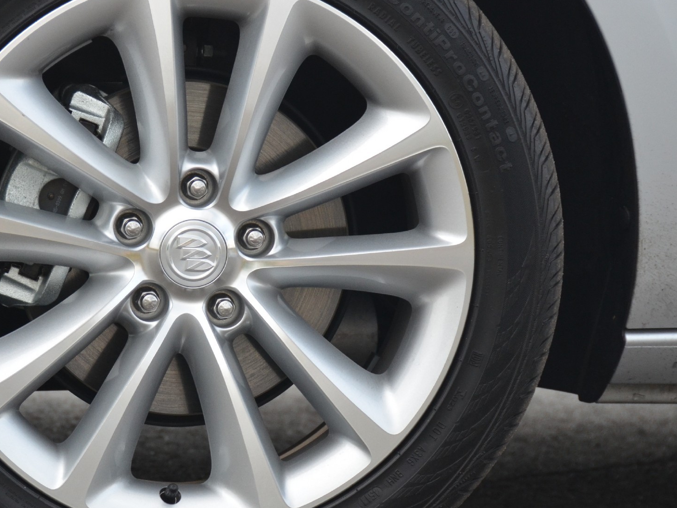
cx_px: 197
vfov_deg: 4.5
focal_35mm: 334
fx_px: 6528
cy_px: 262
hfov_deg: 5.9
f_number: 5.6
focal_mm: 135
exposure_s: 1/800
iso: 800
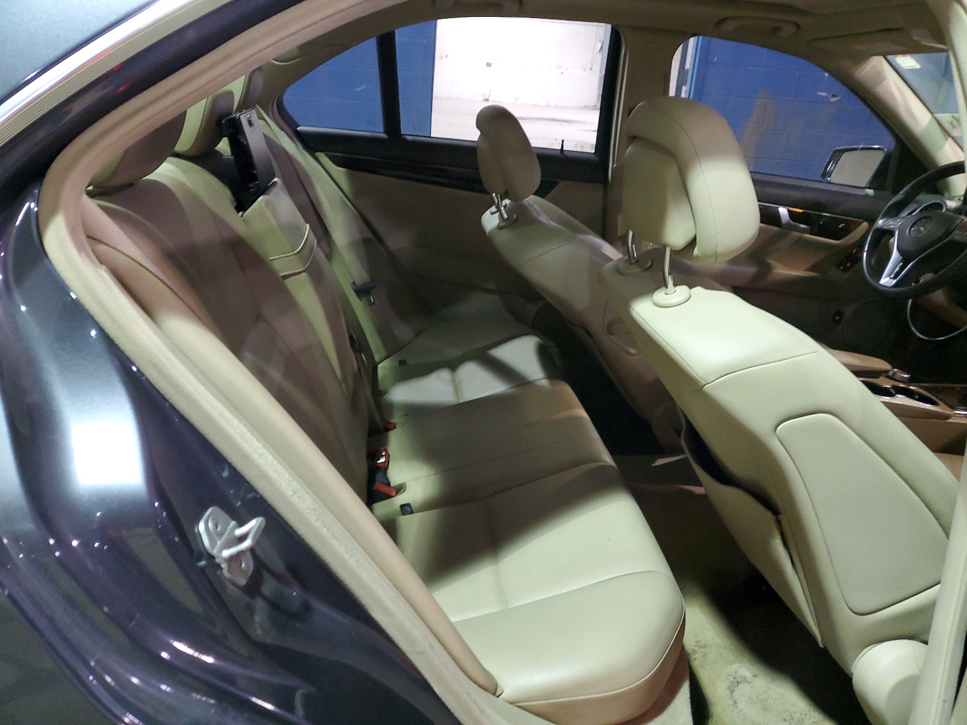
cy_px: 362
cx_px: 484
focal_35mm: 26
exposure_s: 1/20
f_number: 1.5
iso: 284
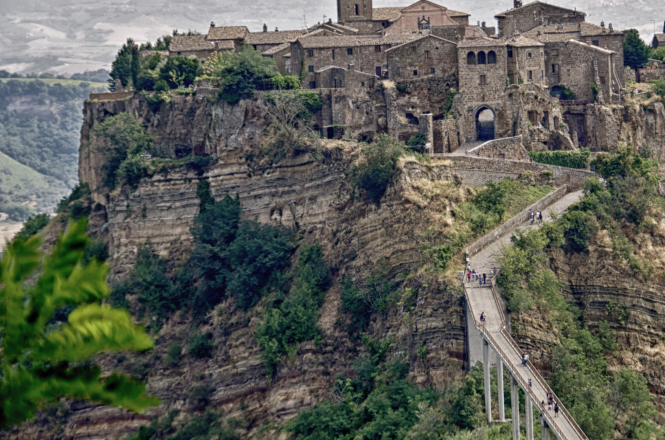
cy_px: 128
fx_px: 4129
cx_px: 489
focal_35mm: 224
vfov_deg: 6.1
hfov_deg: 9.2
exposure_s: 1/400
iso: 200
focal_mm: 98
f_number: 5.6
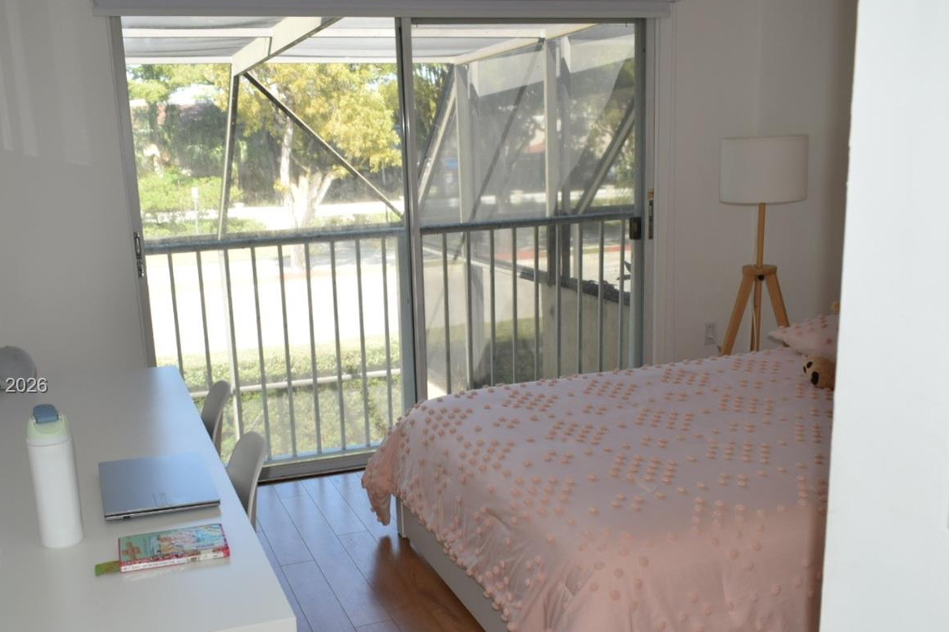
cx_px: 444
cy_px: 387
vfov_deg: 35.8
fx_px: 975
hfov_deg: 51.9
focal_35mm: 37
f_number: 5.6
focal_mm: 18
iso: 250
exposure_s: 1/125
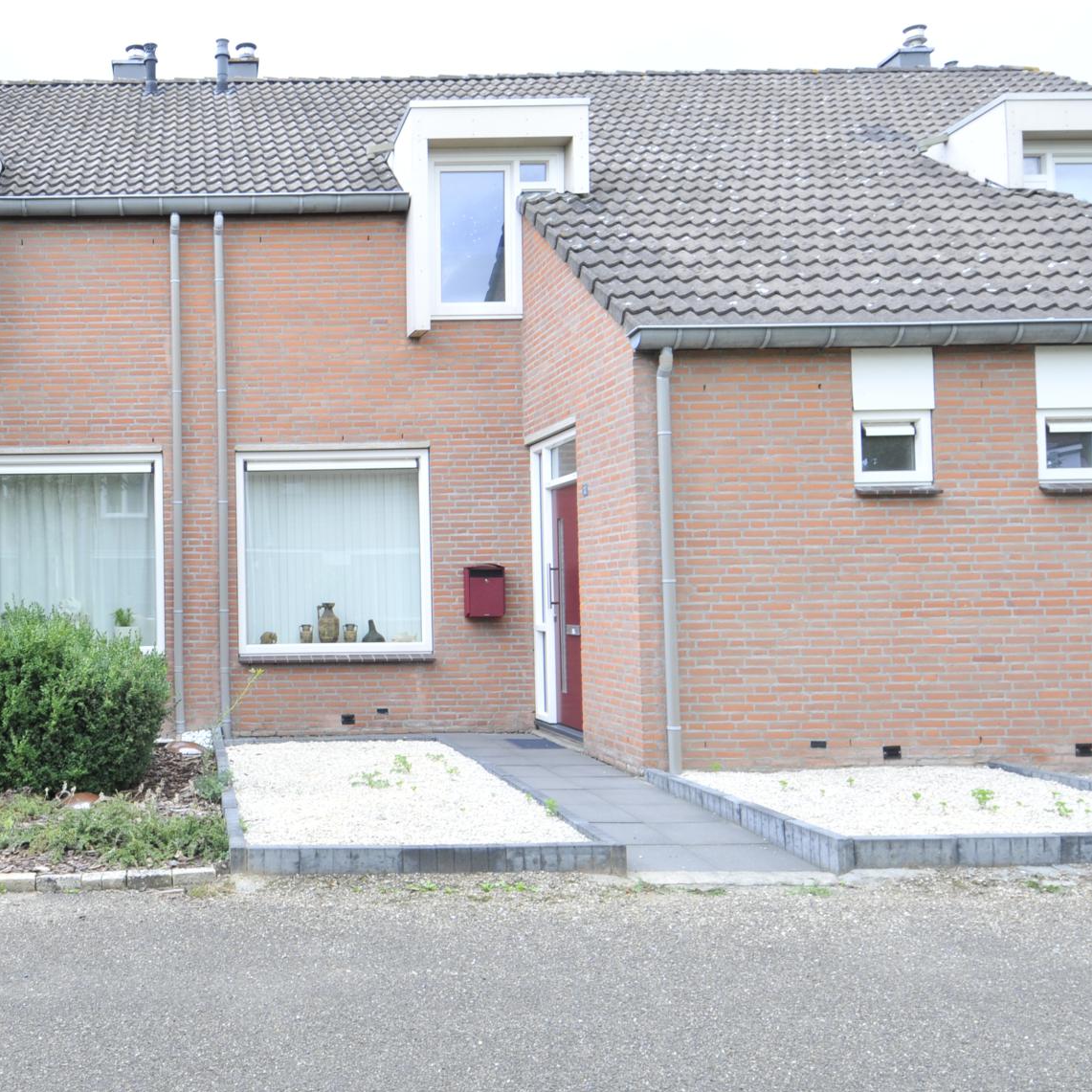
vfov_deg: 51.1
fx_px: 1142
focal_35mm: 32
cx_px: 197
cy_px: 551
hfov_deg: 47.9
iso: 400
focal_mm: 14
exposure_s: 1/100
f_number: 9
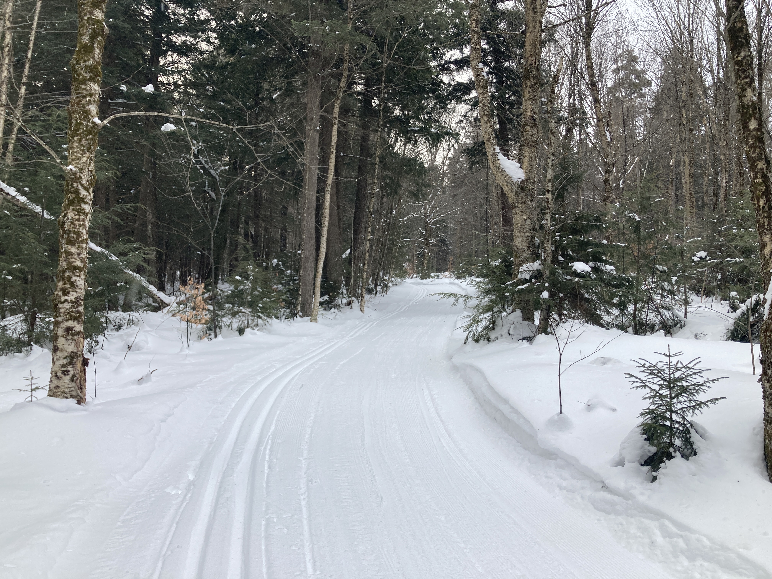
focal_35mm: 28
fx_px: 624
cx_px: 386
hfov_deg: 63.4
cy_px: 290
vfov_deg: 49.7
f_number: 1.8
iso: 20
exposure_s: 1/130
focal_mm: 3.99
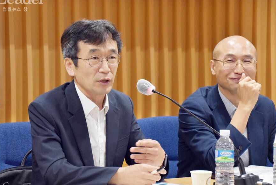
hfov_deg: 17.0
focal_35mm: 120
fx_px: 920
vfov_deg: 11.4
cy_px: 95
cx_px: 118
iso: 1600
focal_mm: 68
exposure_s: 1/125
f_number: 5
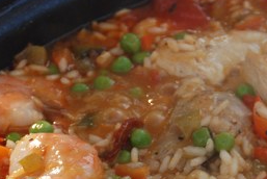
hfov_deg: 6.3
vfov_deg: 4.2
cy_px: 237
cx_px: 210
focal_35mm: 327
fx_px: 2428
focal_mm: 70
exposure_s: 1/125
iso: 200
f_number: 5.6
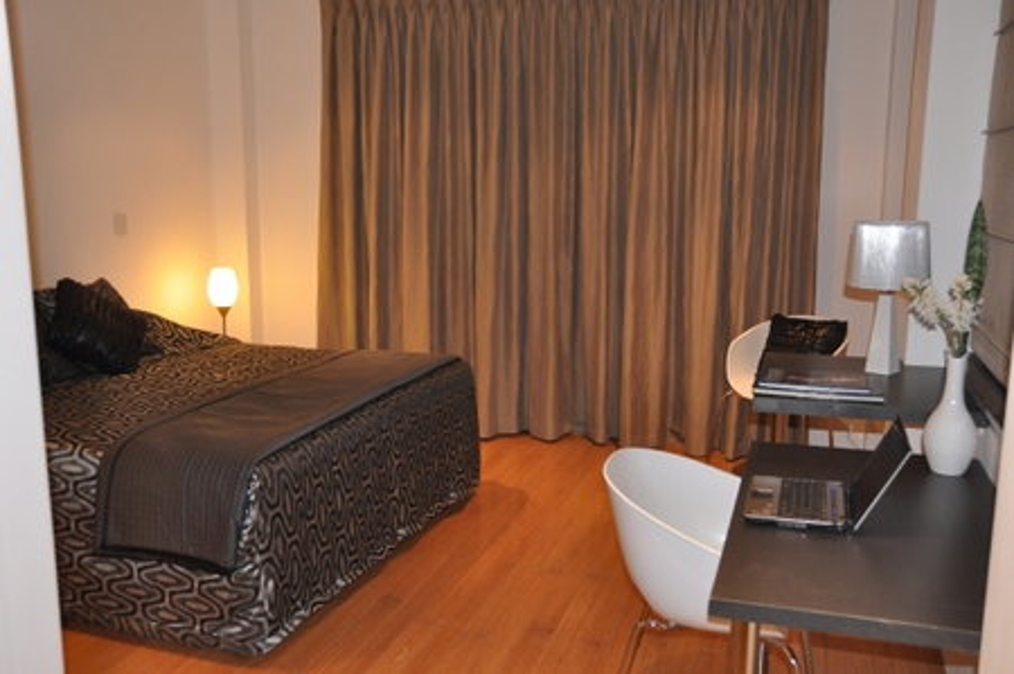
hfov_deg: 57.3
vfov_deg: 39.9
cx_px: 507
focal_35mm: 33
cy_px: 337
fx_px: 928
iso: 800
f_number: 3.8
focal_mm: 22
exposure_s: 1/60
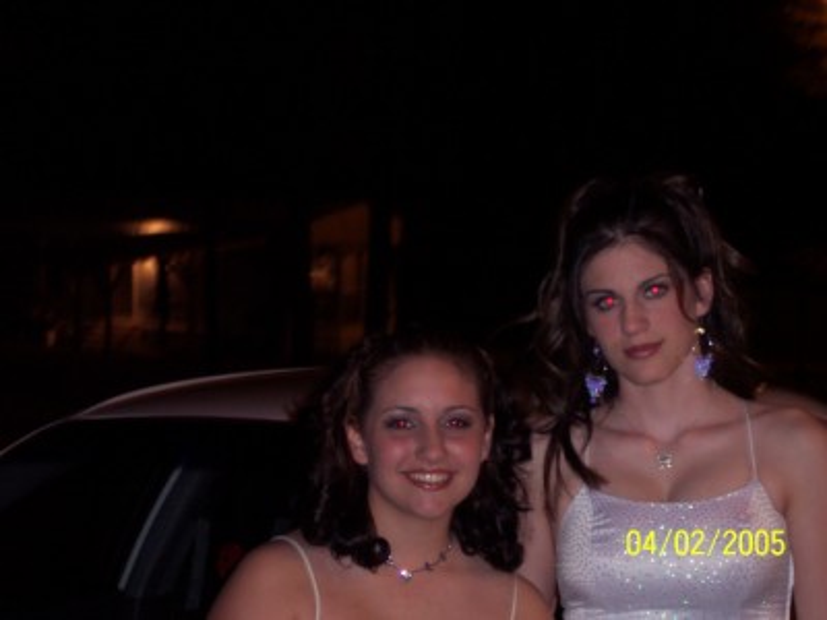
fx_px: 2724
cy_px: 310
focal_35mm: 114
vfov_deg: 13.0
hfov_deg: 17.3
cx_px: 414
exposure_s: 1/2
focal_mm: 24
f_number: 4.8
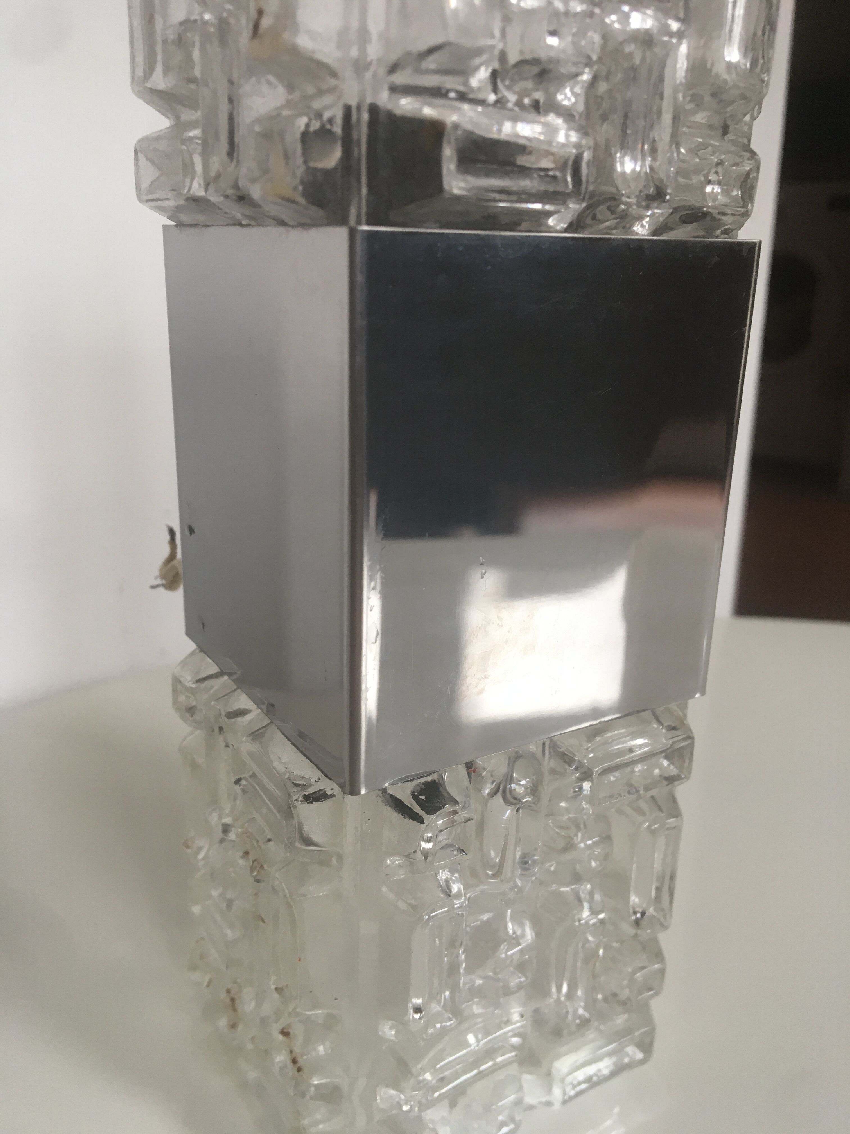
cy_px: 567
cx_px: 425
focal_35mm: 29
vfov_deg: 61.7
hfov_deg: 48.2
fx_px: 949
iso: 25
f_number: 2.2
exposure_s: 1/33
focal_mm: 4.15
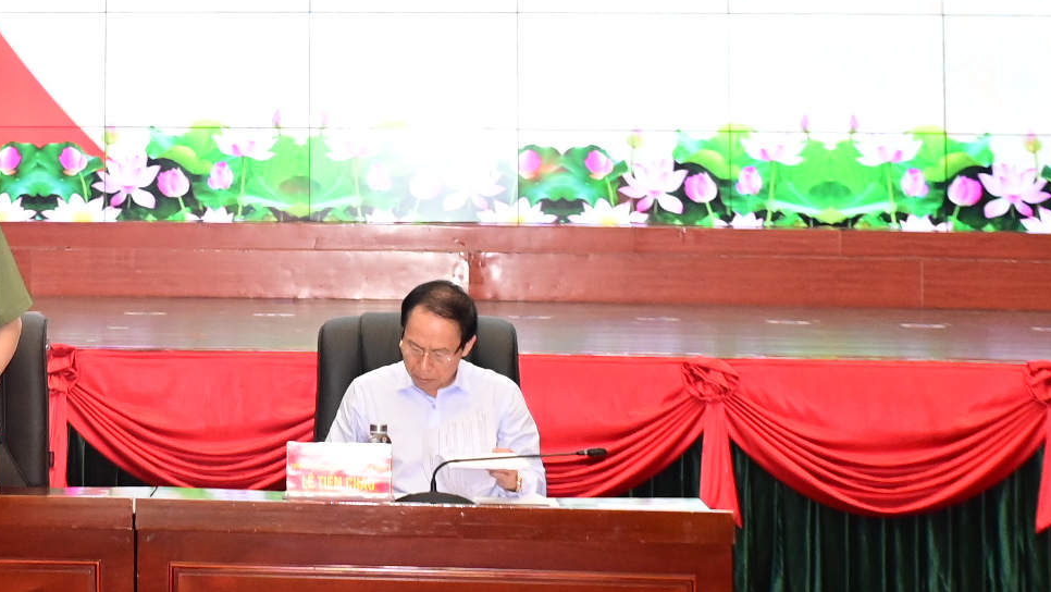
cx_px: 141
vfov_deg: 12.5
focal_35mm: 96
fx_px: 2676
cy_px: 20
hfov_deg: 21.8
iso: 2500
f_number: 4
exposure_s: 1/200
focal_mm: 30
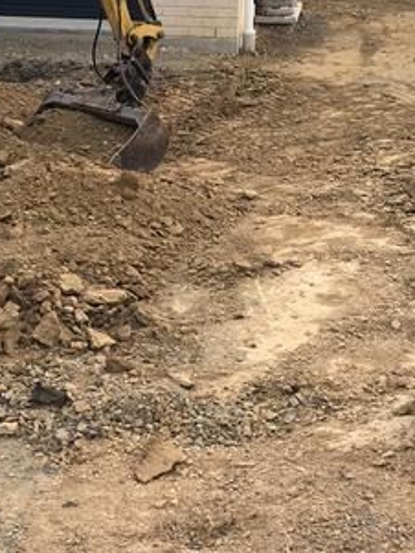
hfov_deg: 19.8
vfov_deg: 26.3
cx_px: 121
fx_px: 1182
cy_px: 244
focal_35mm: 74
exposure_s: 1/100
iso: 25
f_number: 2.2
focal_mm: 4.15
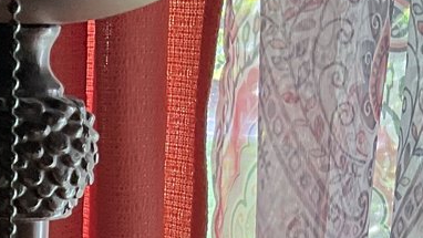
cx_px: -65
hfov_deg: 16.5
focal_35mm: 125
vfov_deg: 8.8
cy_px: 576
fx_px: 1402
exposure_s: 1/60
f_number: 1.8
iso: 50
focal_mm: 3
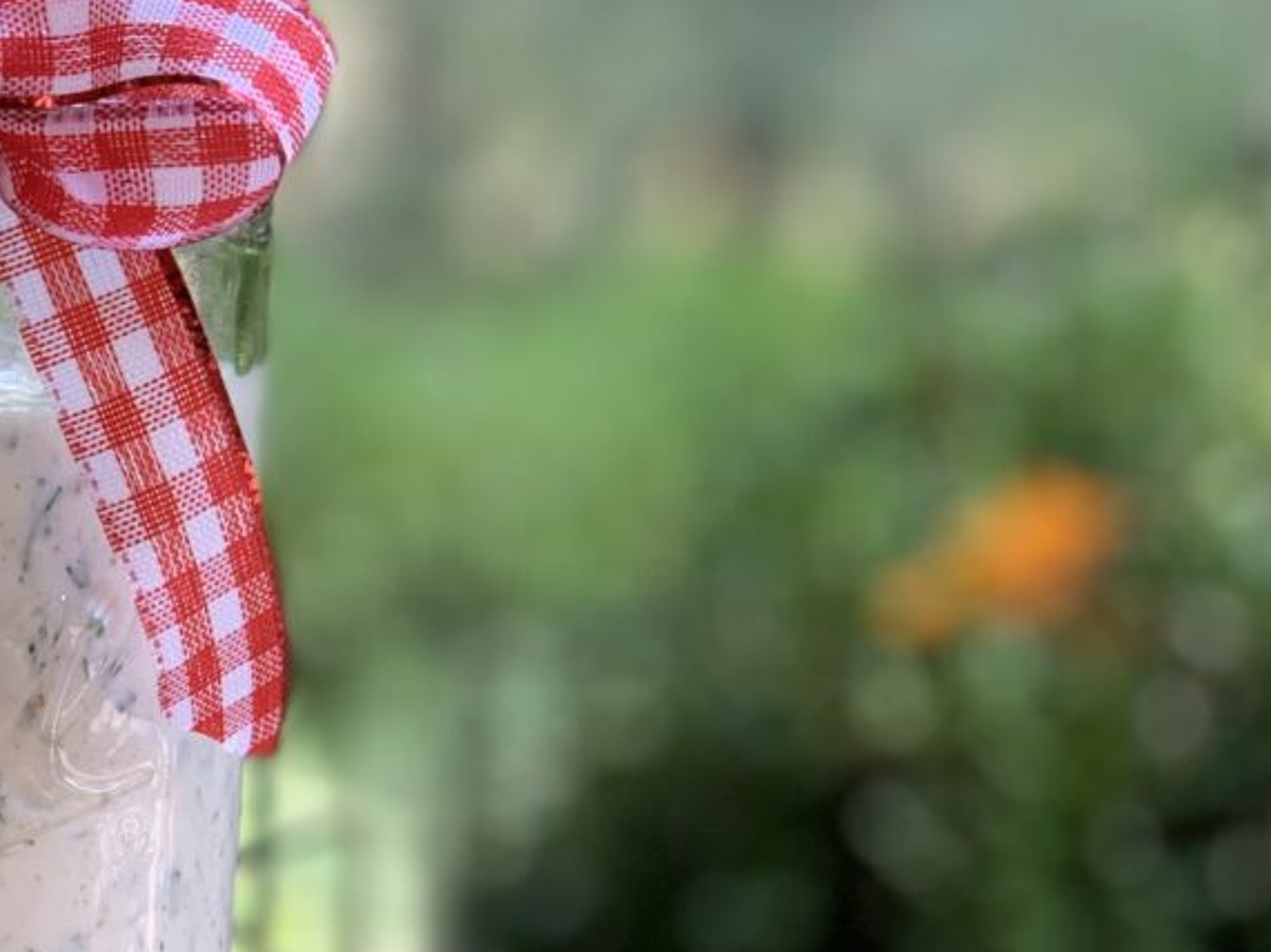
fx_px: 5139
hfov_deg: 13.7
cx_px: -205
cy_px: 603
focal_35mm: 140
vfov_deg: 10.6
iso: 40
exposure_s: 1/122
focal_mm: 6
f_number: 2.4
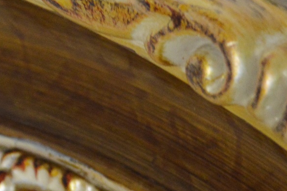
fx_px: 2439
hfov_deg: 6.7
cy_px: -5
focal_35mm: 306
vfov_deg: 4.5
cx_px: 25
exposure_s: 1/50
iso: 800
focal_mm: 48
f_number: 5.3
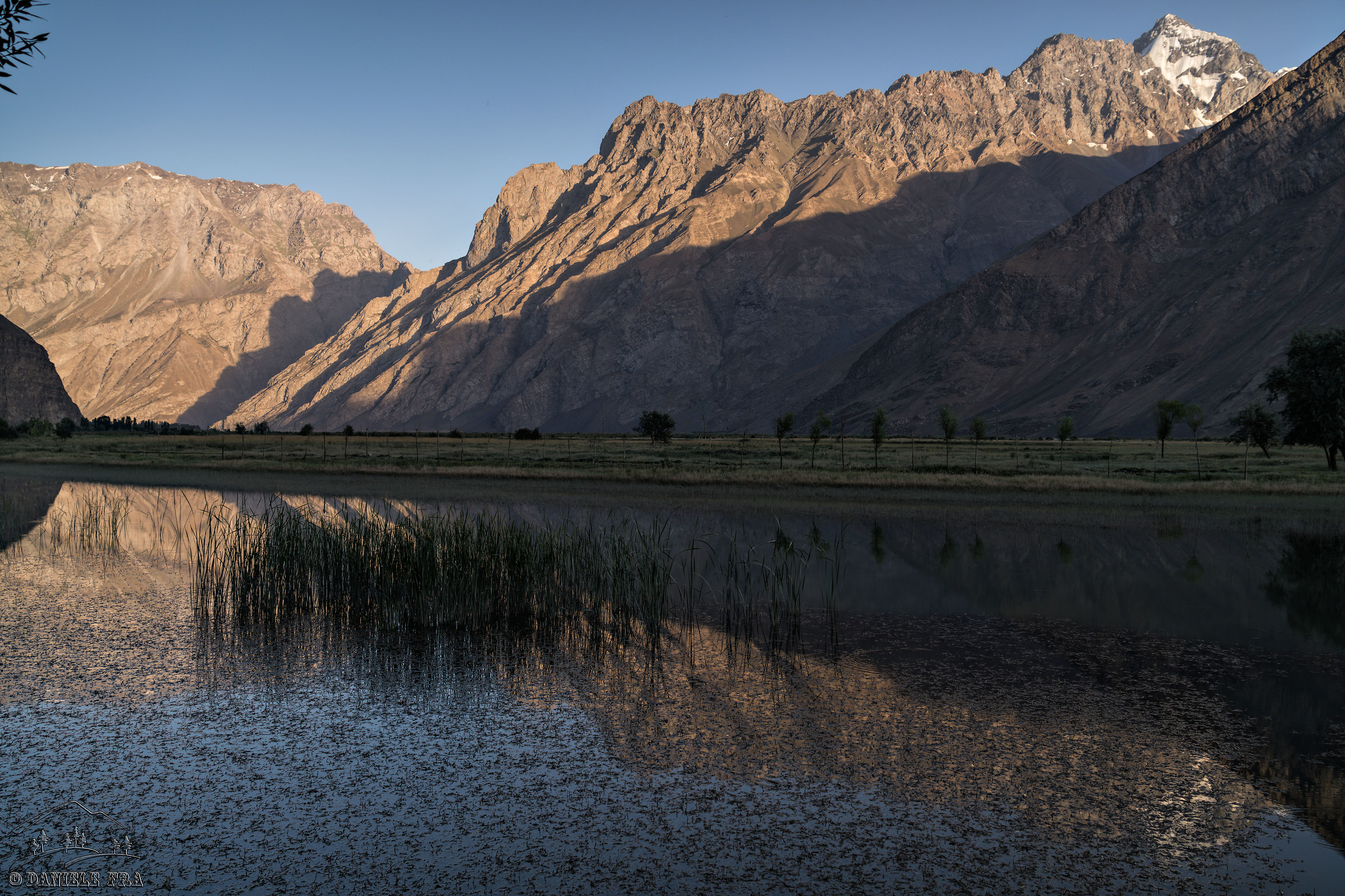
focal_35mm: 31
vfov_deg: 42.3
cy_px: 448
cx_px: 672
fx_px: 1158
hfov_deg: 60.3
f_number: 5.6
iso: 100
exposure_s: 1/125
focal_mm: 31
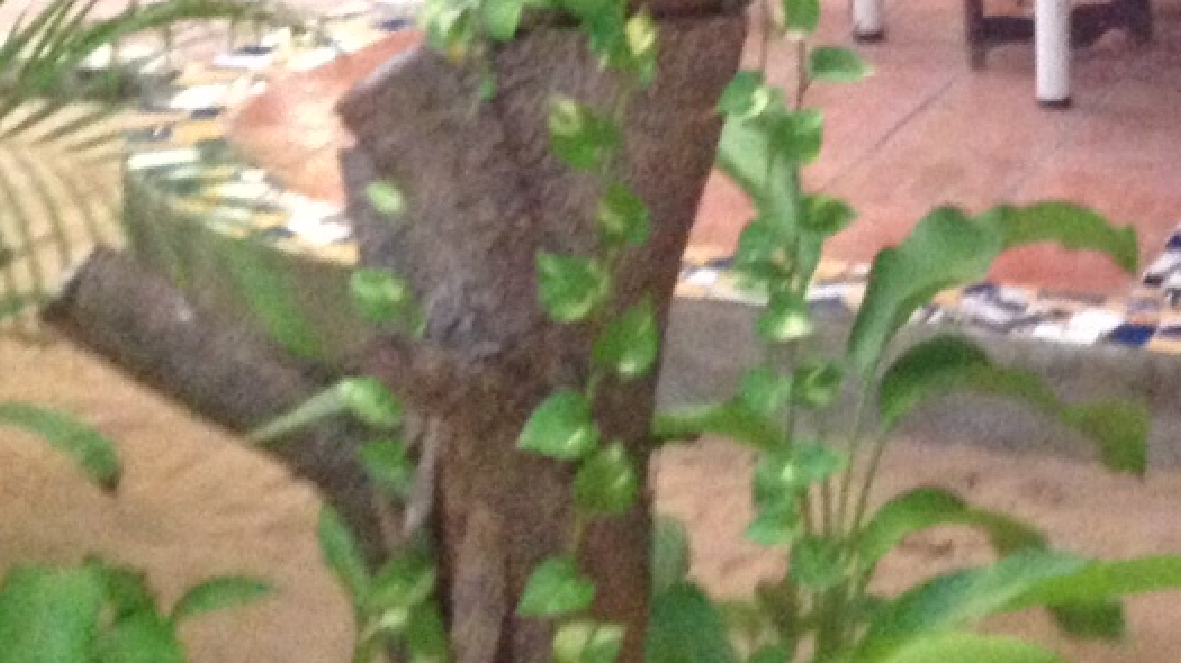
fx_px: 2943
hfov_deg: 22.0
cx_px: 1109
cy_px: -279
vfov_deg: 12.3
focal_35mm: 94
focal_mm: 4.28
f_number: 2.4
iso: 800
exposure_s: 1/15
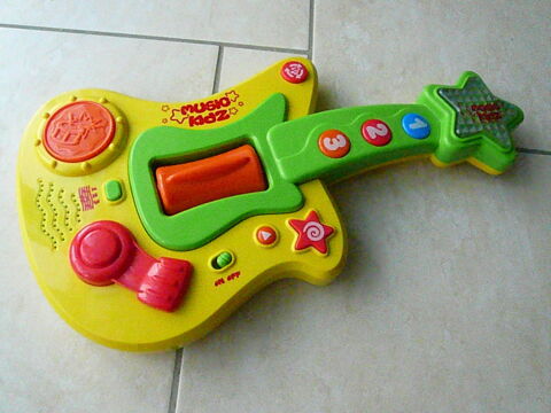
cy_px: 206
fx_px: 446
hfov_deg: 63.4
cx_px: 276
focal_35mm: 28
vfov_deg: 49.7
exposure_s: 1/160
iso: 3200
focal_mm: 4.6
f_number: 8
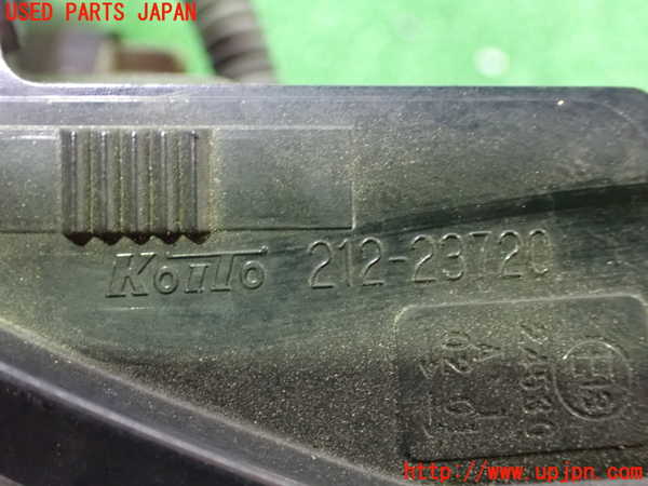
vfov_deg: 35.1
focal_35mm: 41
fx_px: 768
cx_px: 324
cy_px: 243
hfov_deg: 45.8
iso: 1600
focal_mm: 7.31
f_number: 2.8
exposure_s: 1/15
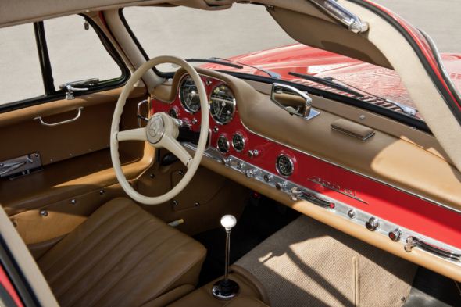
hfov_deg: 44.5
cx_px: 230
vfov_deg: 30.5
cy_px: 154
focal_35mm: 44
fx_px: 563
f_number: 16
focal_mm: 44
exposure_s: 1/15
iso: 100
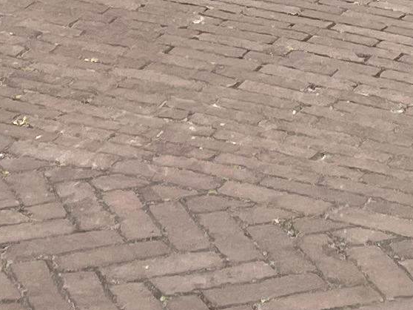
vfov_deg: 6.9
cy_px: -695
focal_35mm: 188
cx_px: 209
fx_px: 2242
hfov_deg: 10.5
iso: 50
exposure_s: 1/3215
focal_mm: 5.1
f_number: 1.6
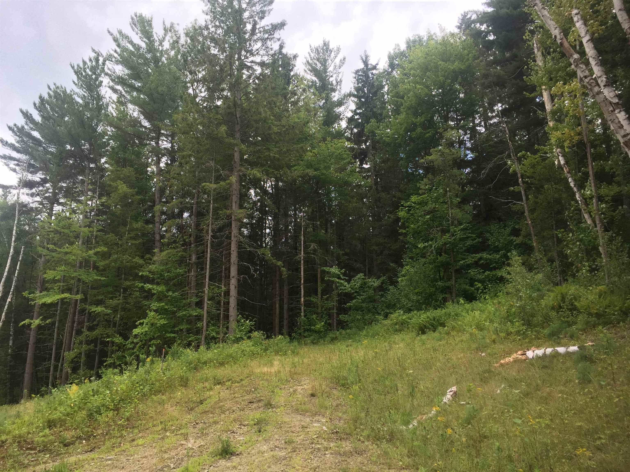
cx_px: 315
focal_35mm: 29
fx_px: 528
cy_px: 236
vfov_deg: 48.2
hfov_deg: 61.7
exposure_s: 1/370
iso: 32
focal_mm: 4.15
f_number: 2.2
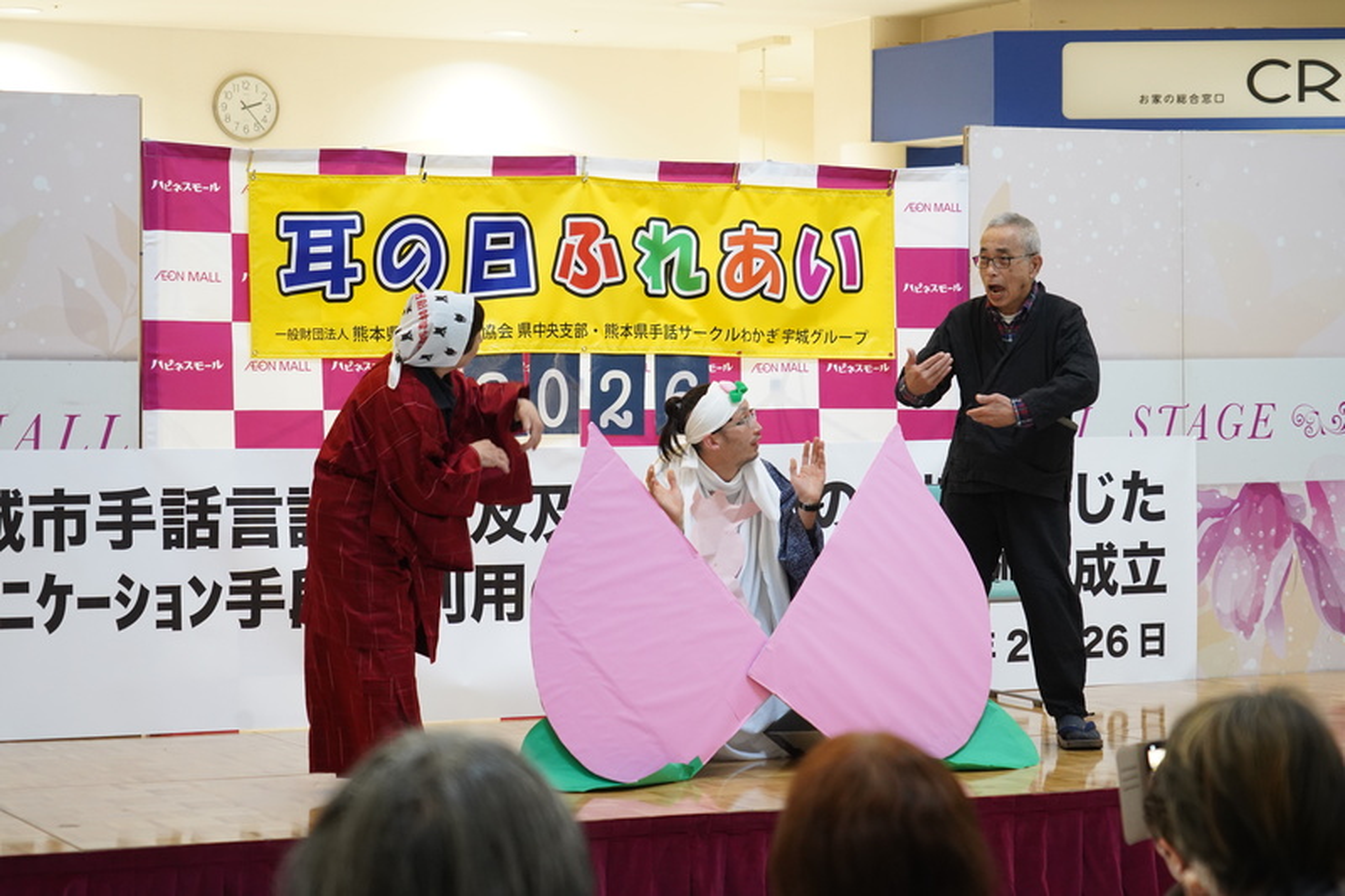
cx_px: 672
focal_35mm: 80
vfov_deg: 17.1
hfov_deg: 25.4
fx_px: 2988
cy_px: 448
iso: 3200
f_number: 5.6
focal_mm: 80
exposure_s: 1/160
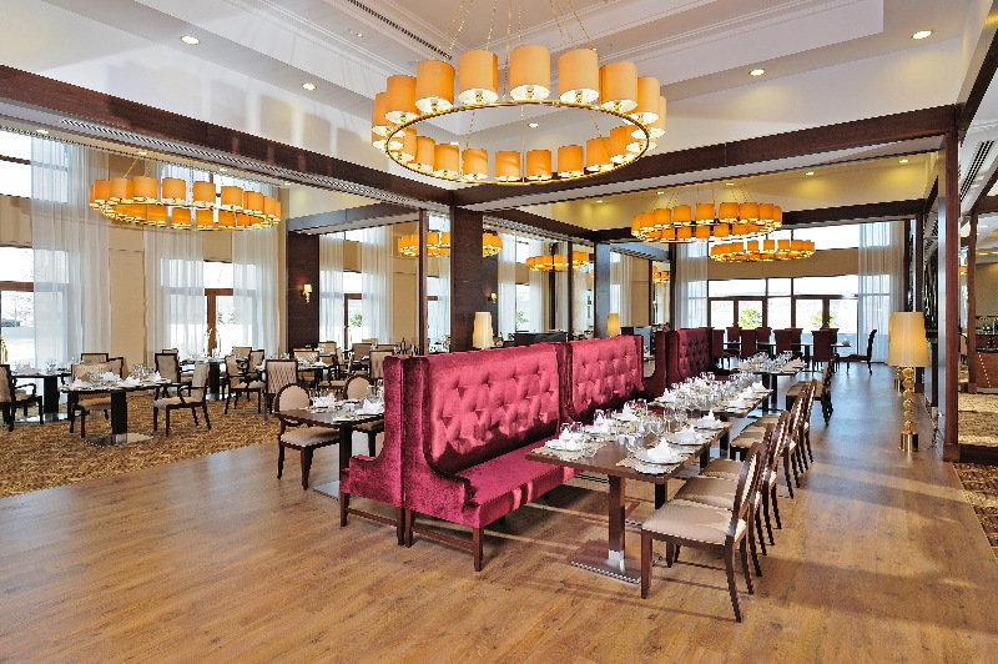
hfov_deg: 87.0
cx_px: 499
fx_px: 526
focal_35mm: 19
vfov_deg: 64.5
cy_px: 332
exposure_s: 1/13
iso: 200
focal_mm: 19
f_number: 13
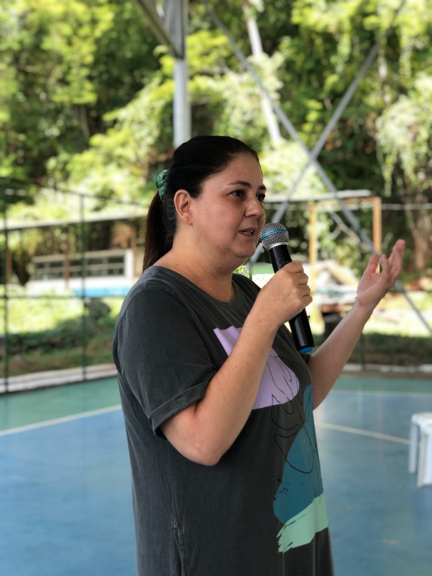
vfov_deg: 36.8
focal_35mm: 52
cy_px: 288
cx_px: 216
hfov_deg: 28.0
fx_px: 865
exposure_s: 1/120
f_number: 2.4
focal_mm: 6
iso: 25
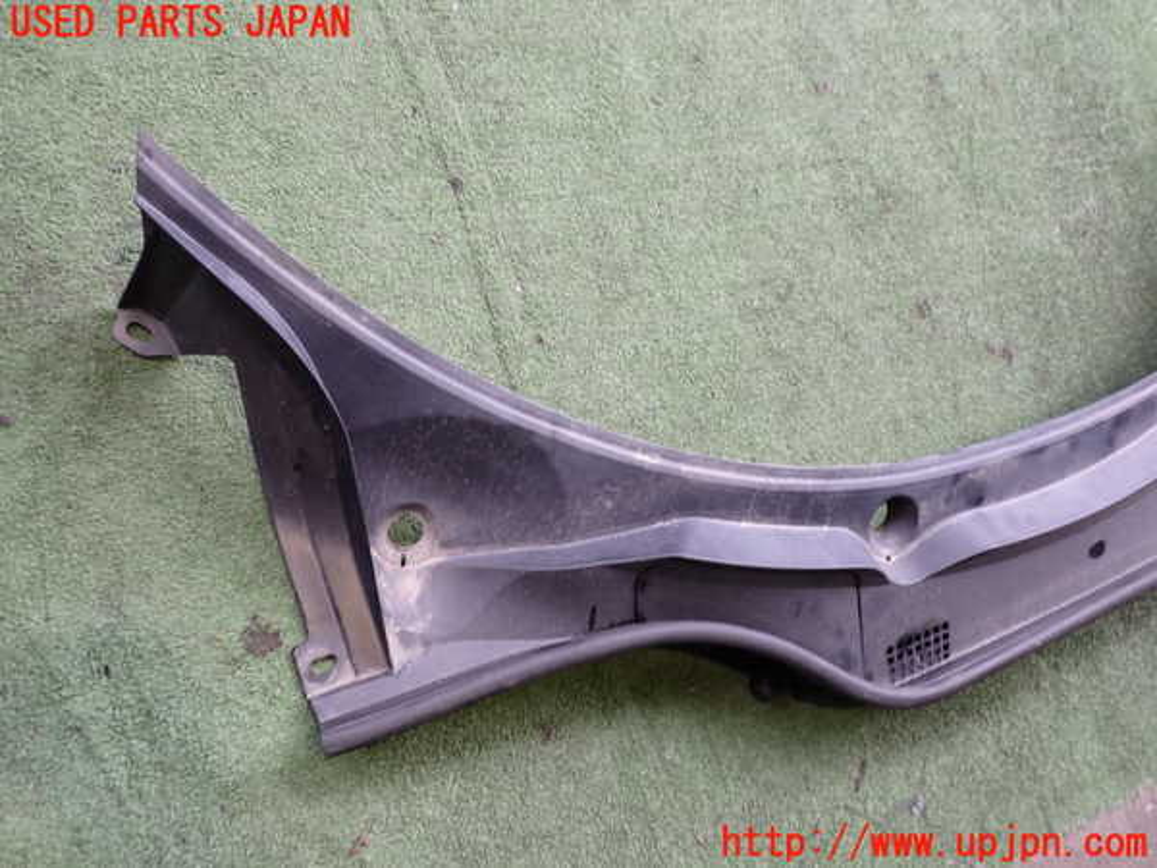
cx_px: 578
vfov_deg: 46.8
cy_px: 434
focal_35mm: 30
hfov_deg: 60.0
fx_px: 1003
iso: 200
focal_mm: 5.4
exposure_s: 1/50
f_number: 2.3
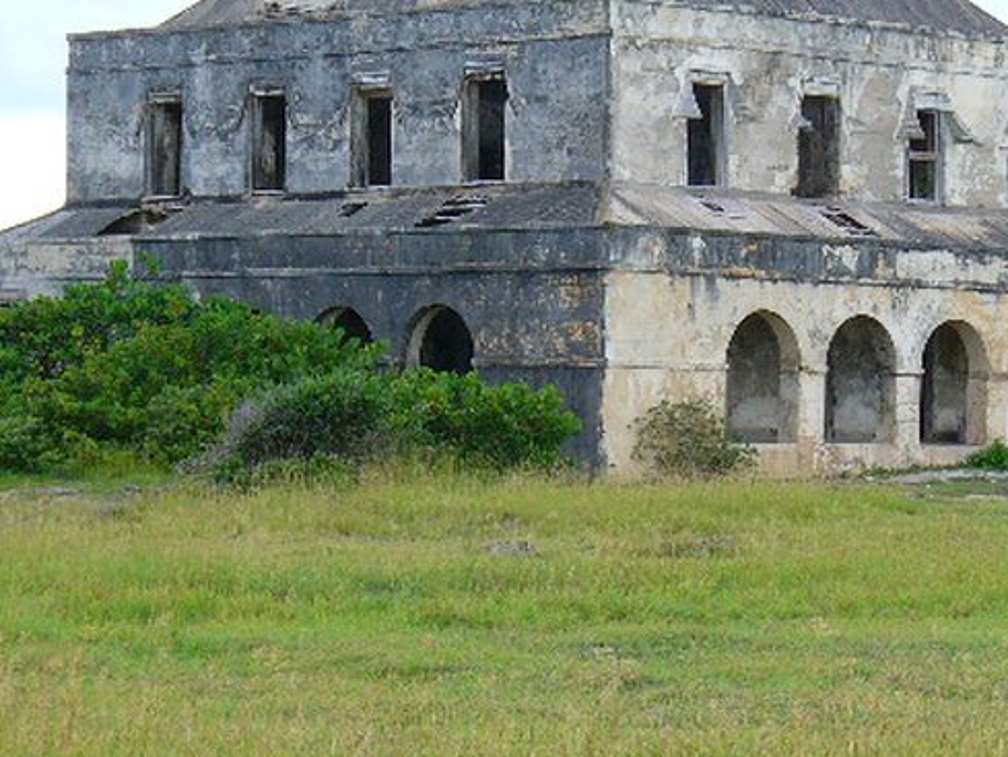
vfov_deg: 10.3
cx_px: 528
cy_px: 474
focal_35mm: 144
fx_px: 4194
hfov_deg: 13.7
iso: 80
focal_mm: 14.5
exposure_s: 1/160
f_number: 3.4
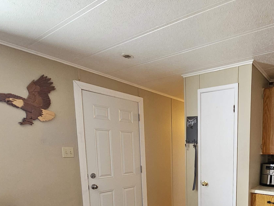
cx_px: 210
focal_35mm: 24
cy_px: 169
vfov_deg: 52.6
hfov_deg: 66.5
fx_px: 190
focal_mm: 2.2
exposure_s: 1/40
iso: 320
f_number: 2.2
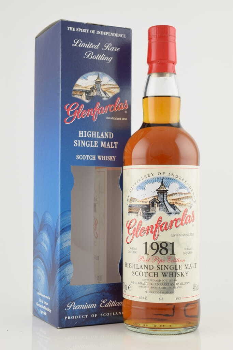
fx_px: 582
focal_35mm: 60
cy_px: 175
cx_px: 116
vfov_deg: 33.4
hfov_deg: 22.6
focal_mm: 40
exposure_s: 1/13
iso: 100
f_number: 10
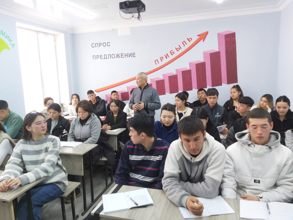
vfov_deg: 53.1
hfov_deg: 67.3
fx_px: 220
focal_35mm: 26
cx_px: 146
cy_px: 110
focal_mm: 3.92
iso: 125
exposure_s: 1/50
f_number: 1.7
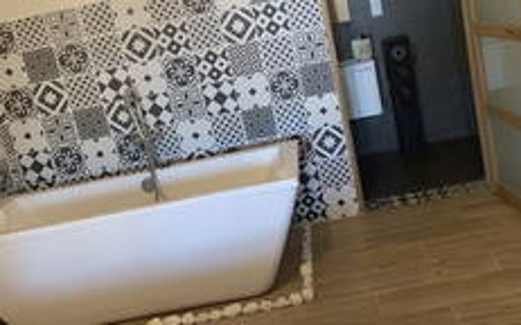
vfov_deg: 29.7
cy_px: 124
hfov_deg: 46.1
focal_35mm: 43
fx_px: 610
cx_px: 298
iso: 200
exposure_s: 1/60
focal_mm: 4.25
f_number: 1.8
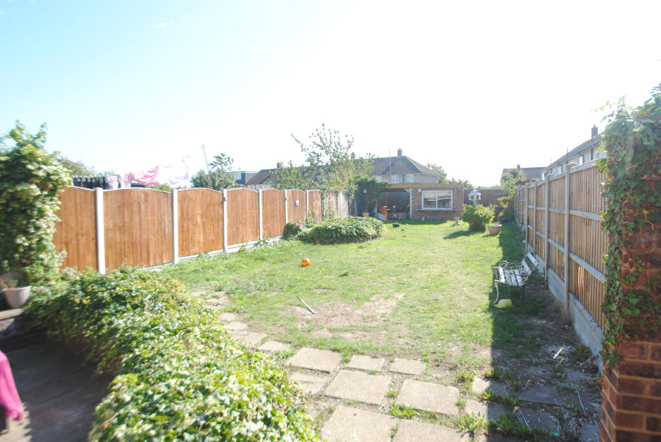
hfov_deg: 81.1
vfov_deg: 59.6
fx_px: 386
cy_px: 221
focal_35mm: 21
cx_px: 330
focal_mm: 14
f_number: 6.3
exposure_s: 1/160
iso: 100
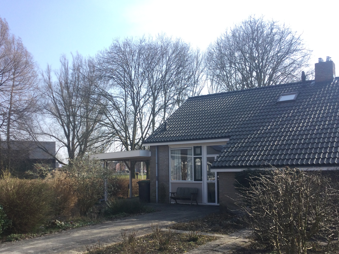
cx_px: 160
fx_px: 372
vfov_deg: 37.6
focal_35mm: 38
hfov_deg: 49.0
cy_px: 154
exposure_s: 1/450
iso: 25
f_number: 2.4
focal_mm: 3.3
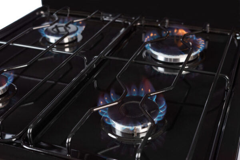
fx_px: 333
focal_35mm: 50
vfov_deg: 27.0
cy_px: 80
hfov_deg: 39.6
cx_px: 120
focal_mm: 50
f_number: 5.6
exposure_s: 1/40
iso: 1000
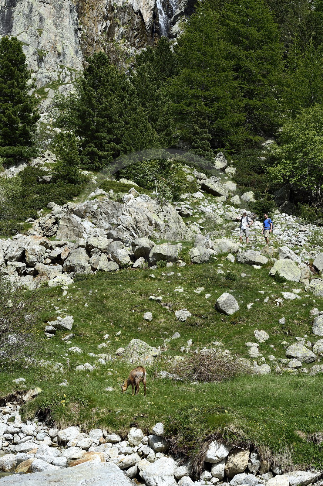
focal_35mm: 75
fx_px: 1010
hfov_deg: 18.2
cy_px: 243
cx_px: 162
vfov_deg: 27.0
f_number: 6.3
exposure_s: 1/500
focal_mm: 75
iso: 200
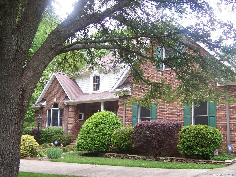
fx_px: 259
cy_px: 88
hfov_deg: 49.0
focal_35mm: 38
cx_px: 118
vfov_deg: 37.7
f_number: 2.8
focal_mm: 6.3
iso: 80
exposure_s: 1/90
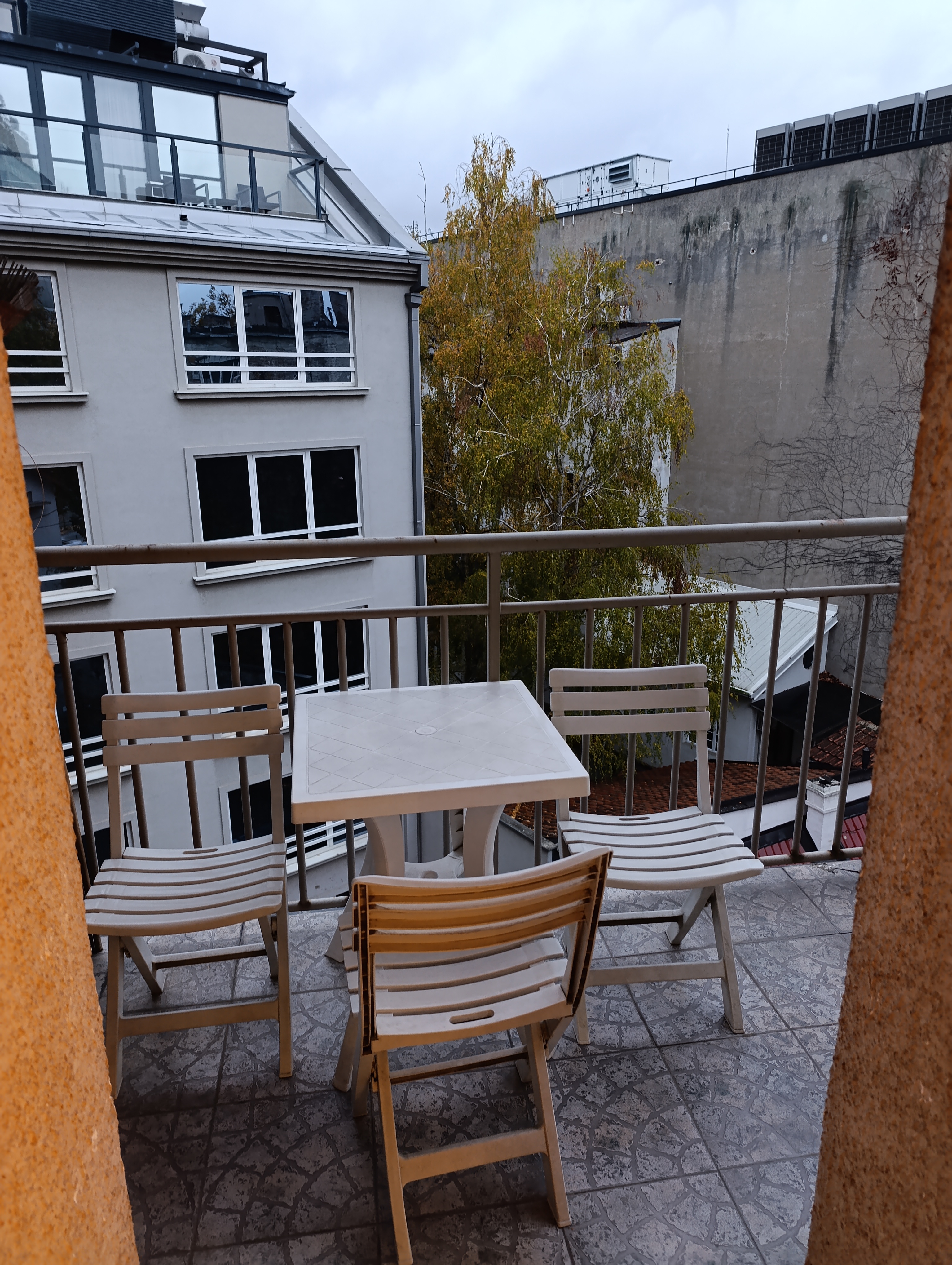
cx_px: 476
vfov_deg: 73.8
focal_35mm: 23
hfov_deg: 59.0
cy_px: 632
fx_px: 841
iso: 1000
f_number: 1.6
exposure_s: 1/50
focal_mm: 6.14
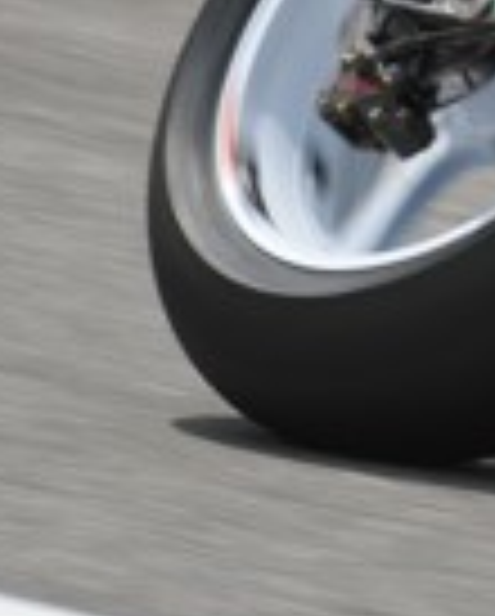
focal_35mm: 3475
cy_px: -76
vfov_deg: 0.6
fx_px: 63495
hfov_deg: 0.4
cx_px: 1206
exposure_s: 1/500
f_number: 10
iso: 200
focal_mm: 500
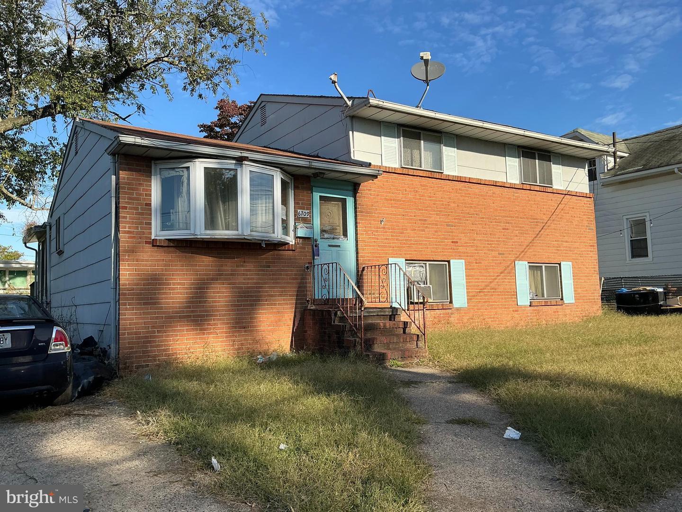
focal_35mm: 28
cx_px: 341
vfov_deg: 49.7
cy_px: 256
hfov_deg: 63.4
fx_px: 552
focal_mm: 3
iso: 25
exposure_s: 1/1451
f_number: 1.8
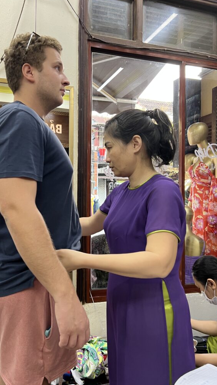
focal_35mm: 29
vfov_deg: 66.1
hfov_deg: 39.8
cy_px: 192
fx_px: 296
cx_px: 74
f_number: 1.5
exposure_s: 1/50
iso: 64
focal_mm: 5.7
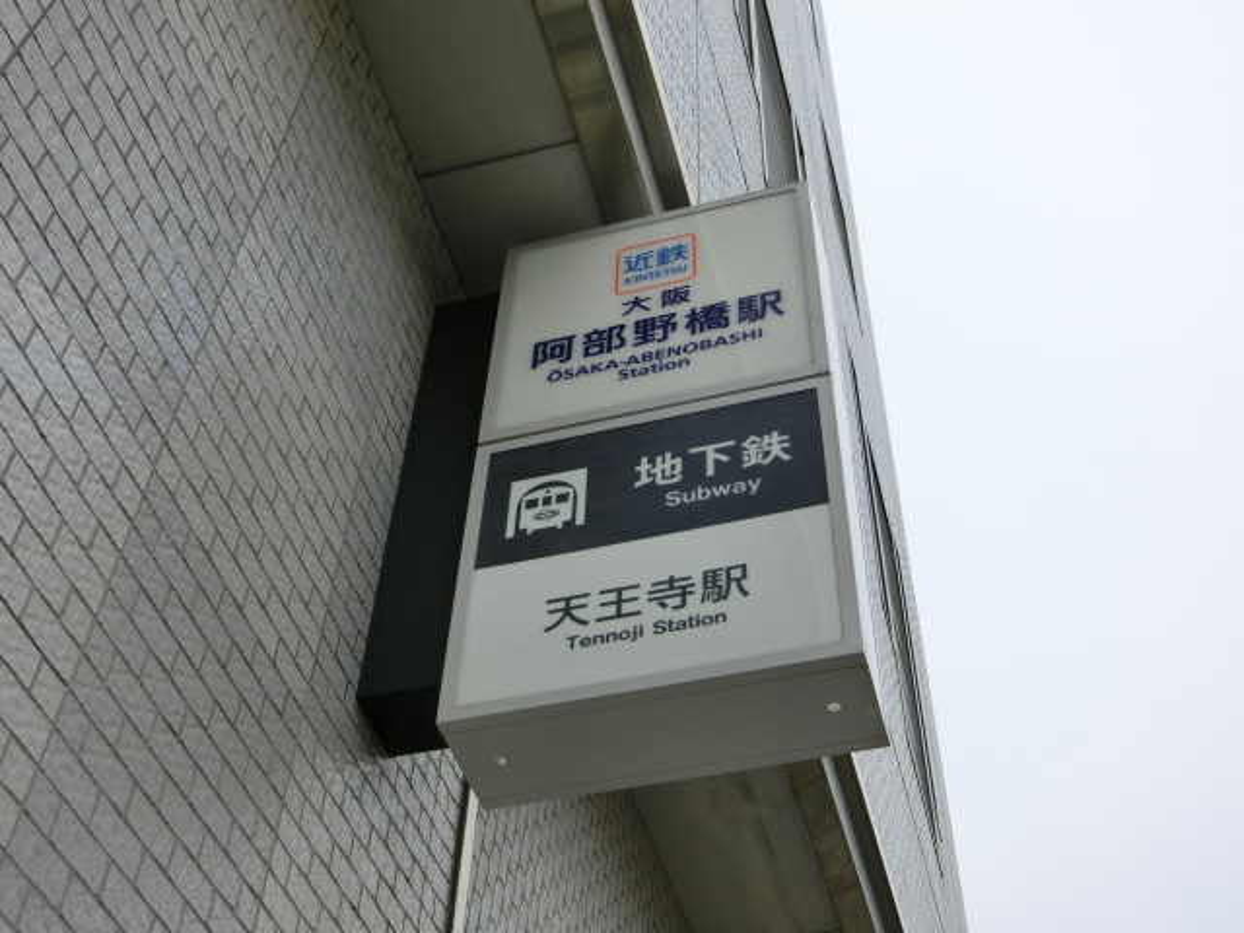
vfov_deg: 32.2
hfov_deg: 42.1
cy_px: 466
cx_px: 622
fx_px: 1617
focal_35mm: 45
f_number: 4.4
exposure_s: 1/500
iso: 80
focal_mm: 8
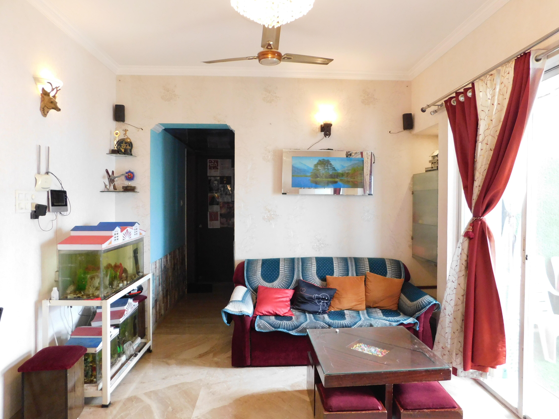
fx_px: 388
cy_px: 208
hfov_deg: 71.6
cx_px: 288
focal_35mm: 24
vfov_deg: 56.8
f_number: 3
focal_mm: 4
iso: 400
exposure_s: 1/30
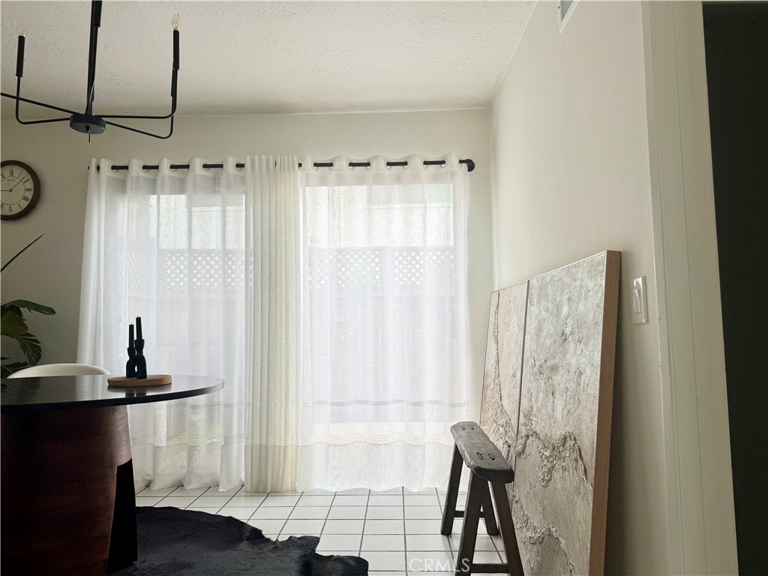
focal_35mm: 24
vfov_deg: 56.8
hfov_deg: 71.6
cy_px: 288
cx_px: 384
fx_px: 532
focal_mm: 6.76
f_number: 1.78
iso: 80
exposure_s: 1/121
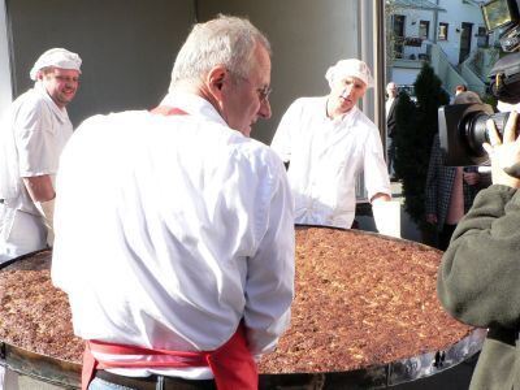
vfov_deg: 31.5
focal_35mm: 46
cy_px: 195
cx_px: 260
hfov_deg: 41.2
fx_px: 691
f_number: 5
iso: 200
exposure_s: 1/400
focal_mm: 7.7
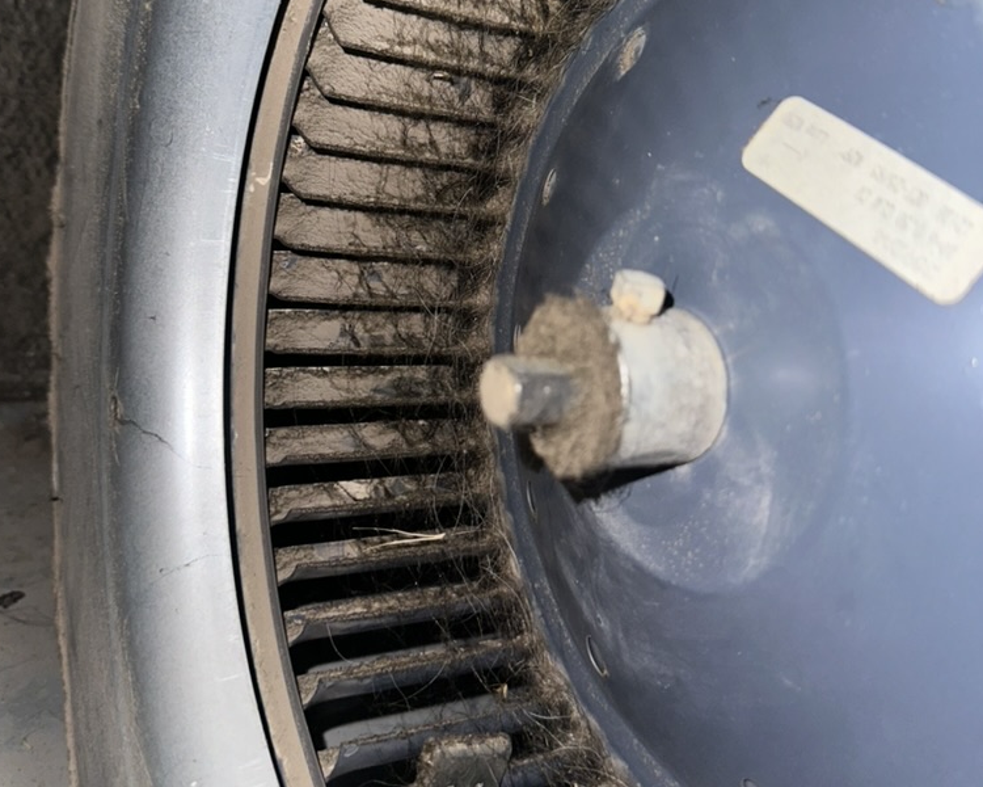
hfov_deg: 55.7
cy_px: 283
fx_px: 931
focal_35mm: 32
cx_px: 486
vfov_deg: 45.3
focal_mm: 6.86
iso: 50
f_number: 1.78
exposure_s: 1/4
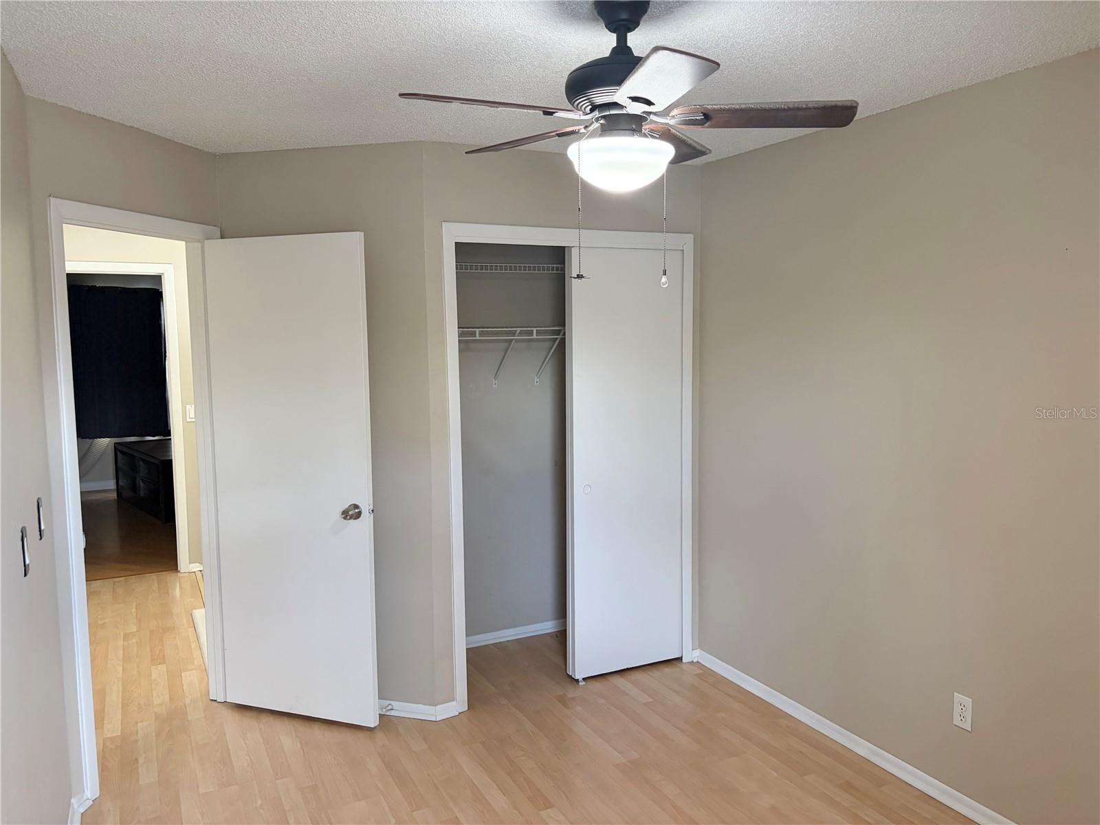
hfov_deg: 67.3
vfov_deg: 53.1
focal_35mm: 26
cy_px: 412
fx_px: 826
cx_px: 550
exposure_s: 1/60
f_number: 1.6
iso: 200
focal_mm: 5.96
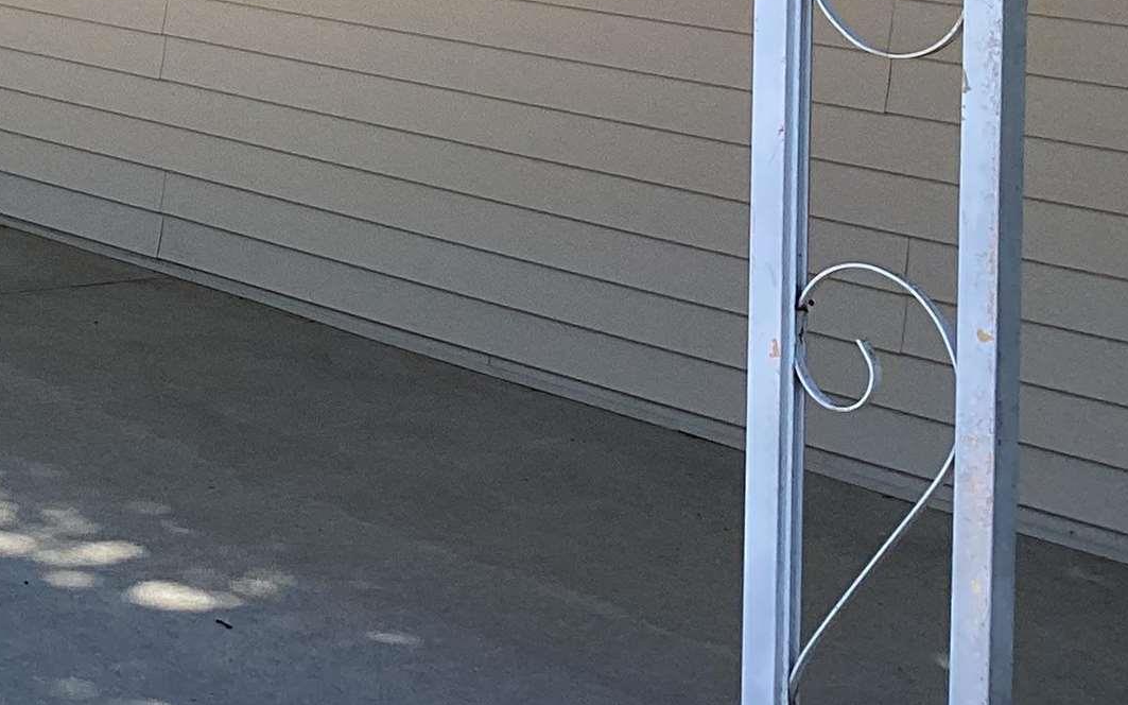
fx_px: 2920
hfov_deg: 20.4
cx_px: -228
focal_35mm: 95
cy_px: -390
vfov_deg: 12.9
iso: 25
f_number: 2.4
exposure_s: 1/1101
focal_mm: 3.3
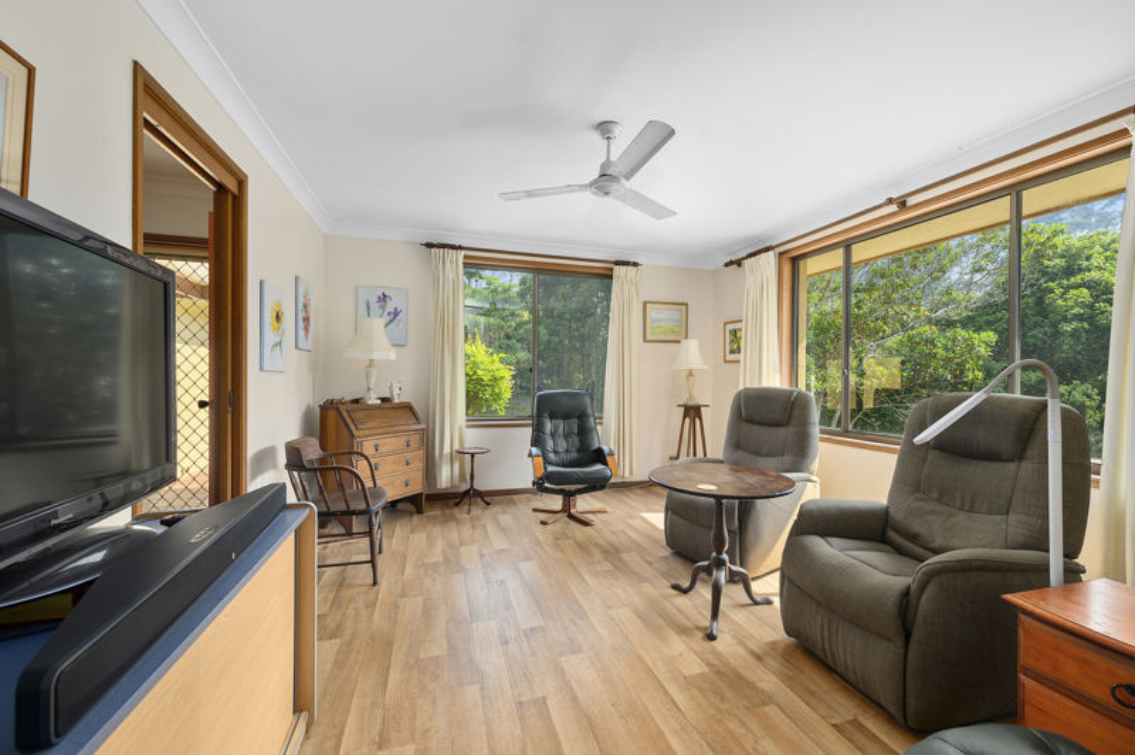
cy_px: 378
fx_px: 441
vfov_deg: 81.1
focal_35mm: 14
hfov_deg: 104.3
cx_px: 568
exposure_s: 1/25
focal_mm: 14
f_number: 7.1
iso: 200
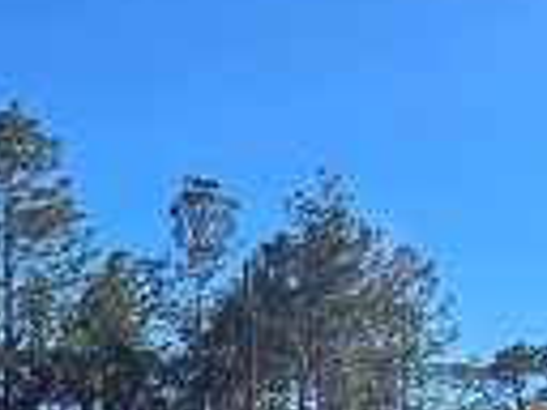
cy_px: 619
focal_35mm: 104
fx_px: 1643
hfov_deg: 18.3
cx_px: -17
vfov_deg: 13.4
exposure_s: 1/1962
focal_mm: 2.2
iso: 50
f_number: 2.2
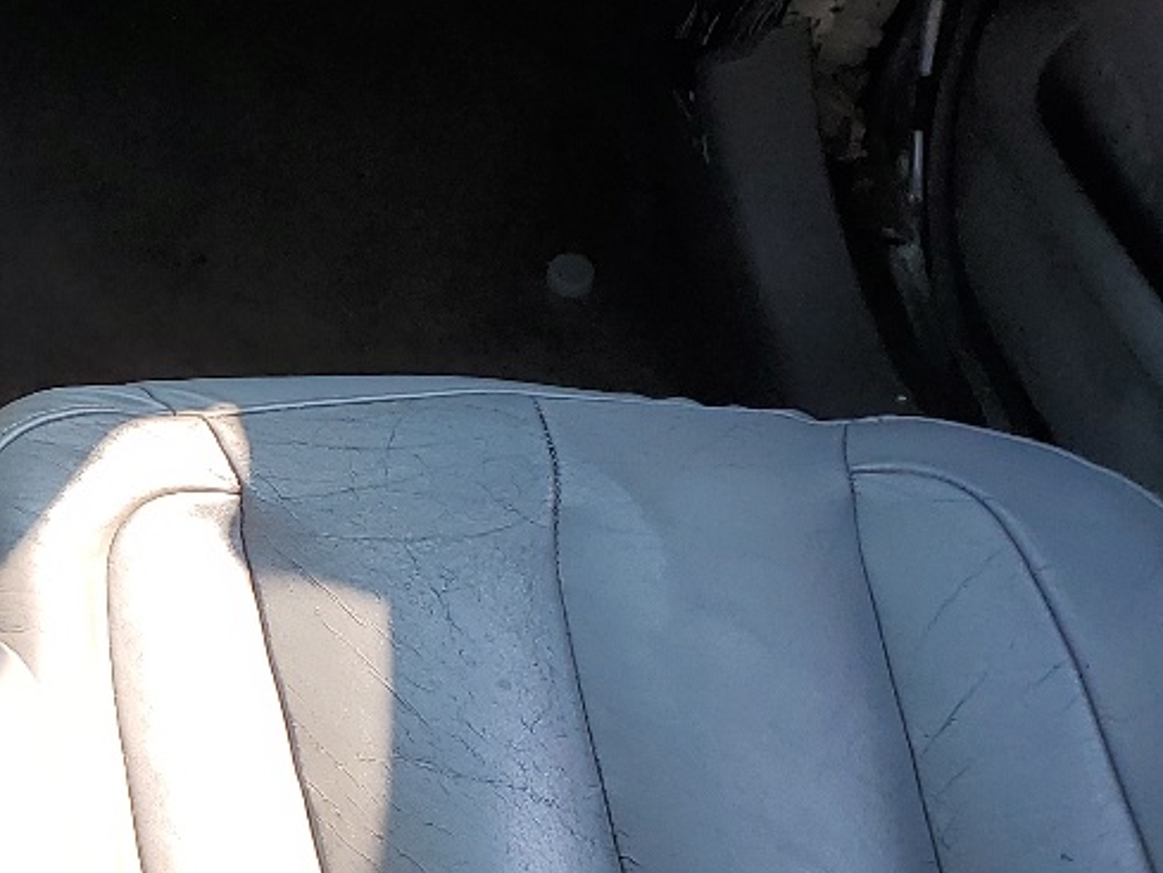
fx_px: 2856
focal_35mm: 85
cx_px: -499
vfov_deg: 17.4
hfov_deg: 20.3
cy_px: 404
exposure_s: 1/588
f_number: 1.5
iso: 50
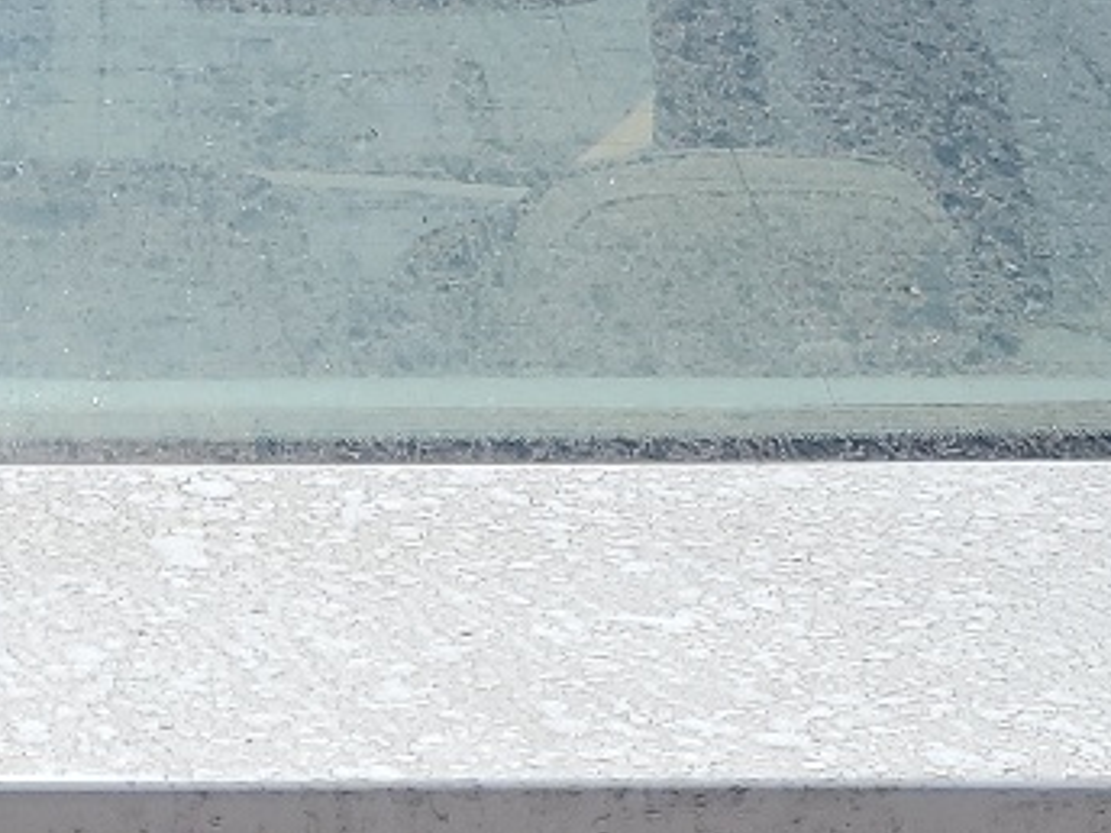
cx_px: 48
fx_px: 3883
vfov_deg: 11.8
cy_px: 1185
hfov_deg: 16.0
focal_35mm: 121
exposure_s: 1/5000
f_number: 1.5
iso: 50
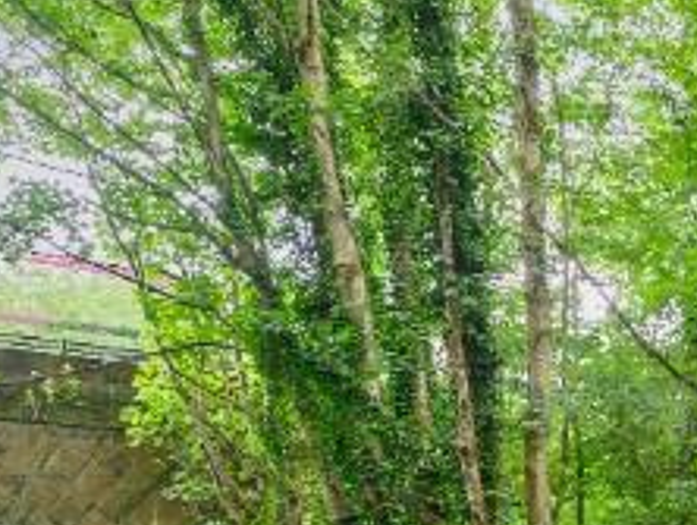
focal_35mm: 62
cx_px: 885
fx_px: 1250
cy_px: 589
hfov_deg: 26.7
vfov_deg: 22.3
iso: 400
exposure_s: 1/50
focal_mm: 14
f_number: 9
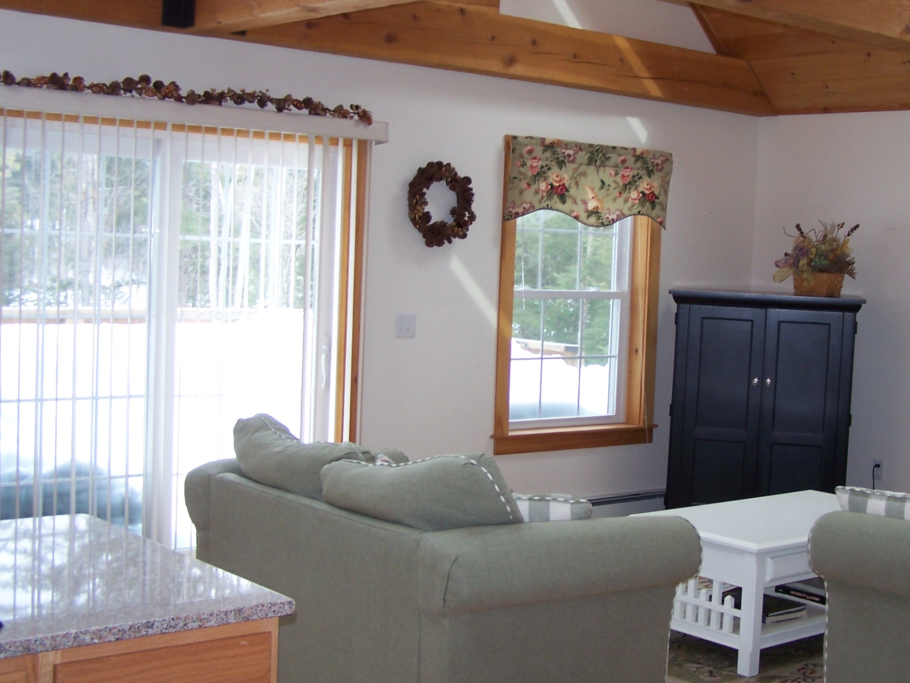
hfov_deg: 36.5
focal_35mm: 52
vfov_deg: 28.0
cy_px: 303
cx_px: 602
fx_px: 1367
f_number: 2.8
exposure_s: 1/60
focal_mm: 6.3
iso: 80
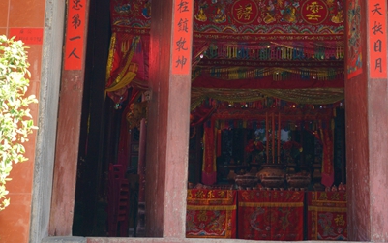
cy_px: -19
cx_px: 255
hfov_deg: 25.7
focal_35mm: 80
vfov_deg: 15.9
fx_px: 846
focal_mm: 35
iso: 400
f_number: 5
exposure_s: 1/160
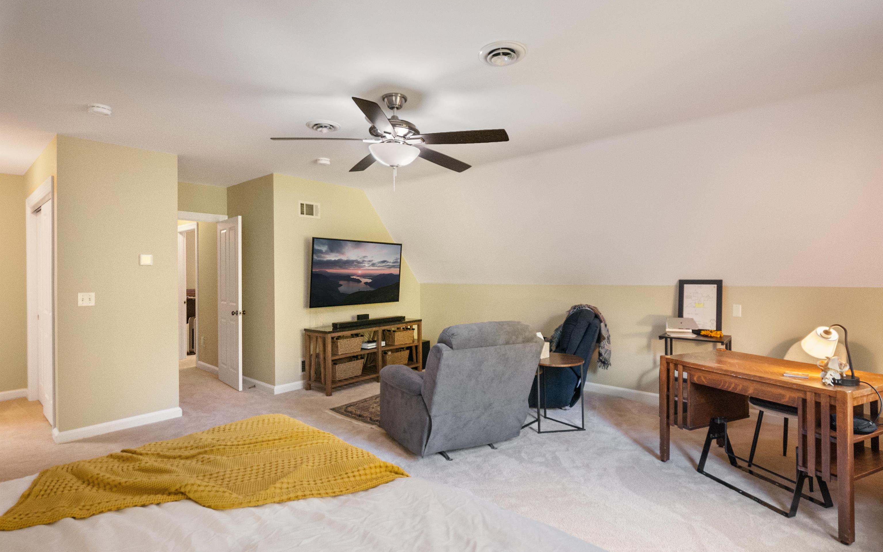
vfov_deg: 68.0
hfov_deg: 94.4
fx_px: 409
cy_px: 279
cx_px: 442
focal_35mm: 17
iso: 2500
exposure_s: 1/125
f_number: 2.8
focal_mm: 8
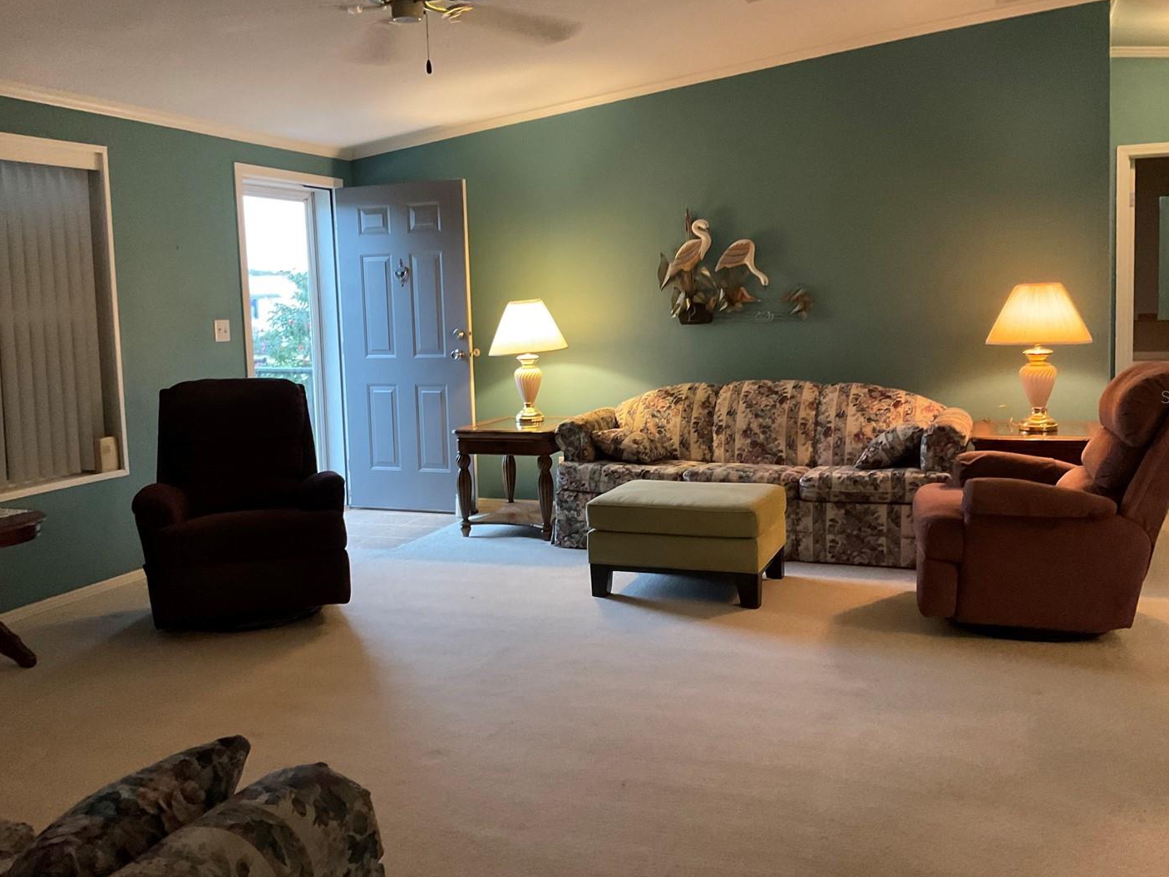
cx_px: 575
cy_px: 397
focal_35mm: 33
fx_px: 1115
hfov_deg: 55.3
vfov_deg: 42.9
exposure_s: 1/40
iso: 320
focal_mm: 3
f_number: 1.8
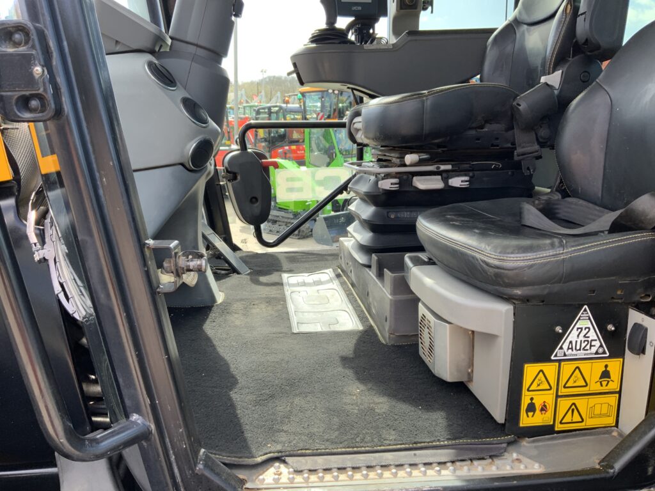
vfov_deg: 48.2
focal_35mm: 29
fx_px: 549
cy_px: 246
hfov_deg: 61.7
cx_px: 328
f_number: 1.8
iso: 20
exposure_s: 1/122
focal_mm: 3
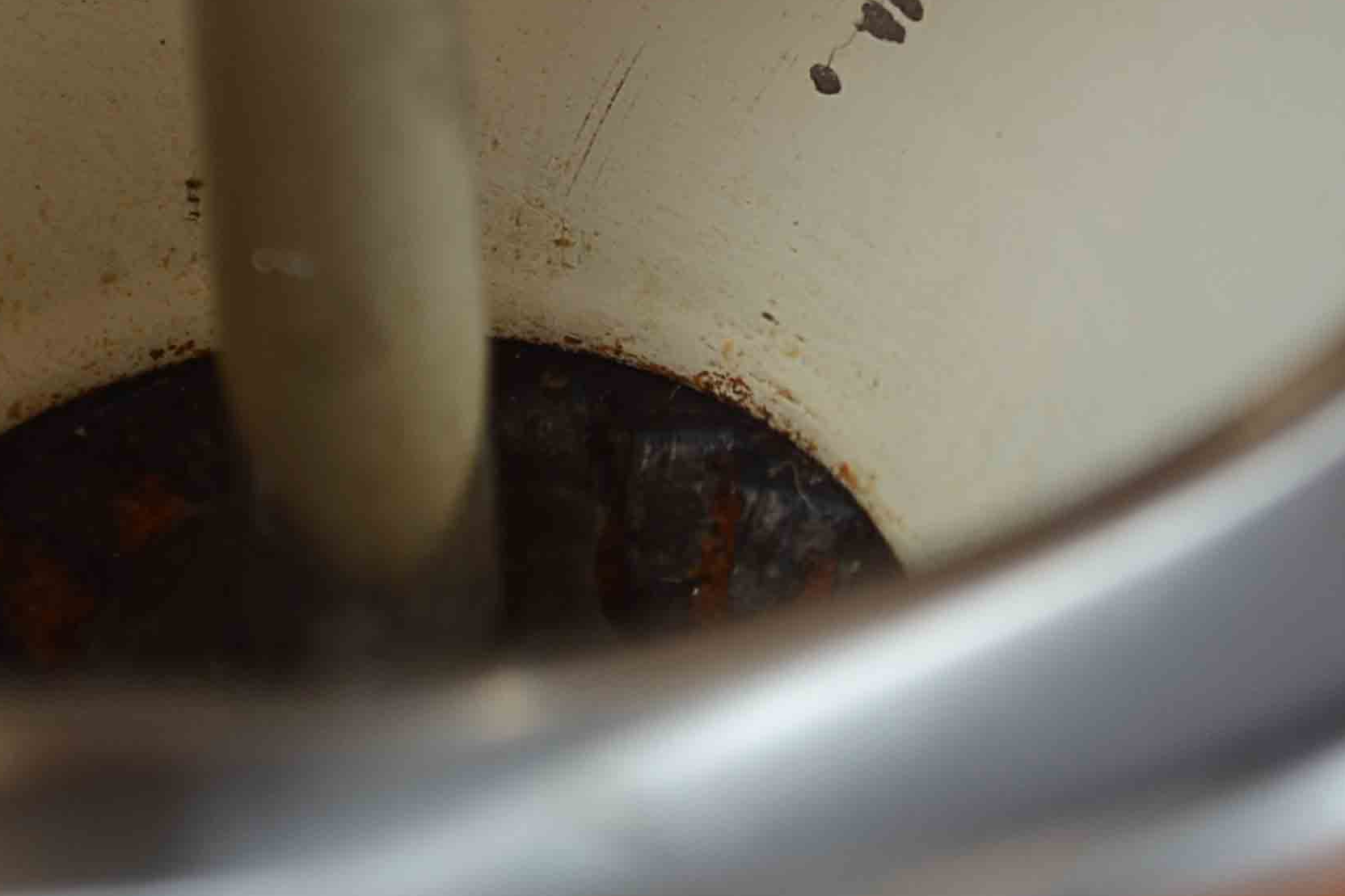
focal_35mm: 204
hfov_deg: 10.1
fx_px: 7620
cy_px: -230
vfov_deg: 6.7
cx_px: 934
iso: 100
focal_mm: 46
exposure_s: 1/80
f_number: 7.1
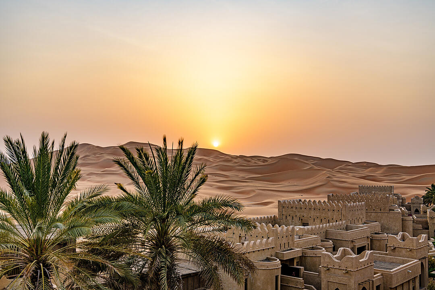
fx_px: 459
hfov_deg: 50.7
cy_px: 145
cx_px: 218
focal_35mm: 38
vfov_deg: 35.1
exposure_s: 1/40
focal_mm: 38
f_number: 13
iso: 64
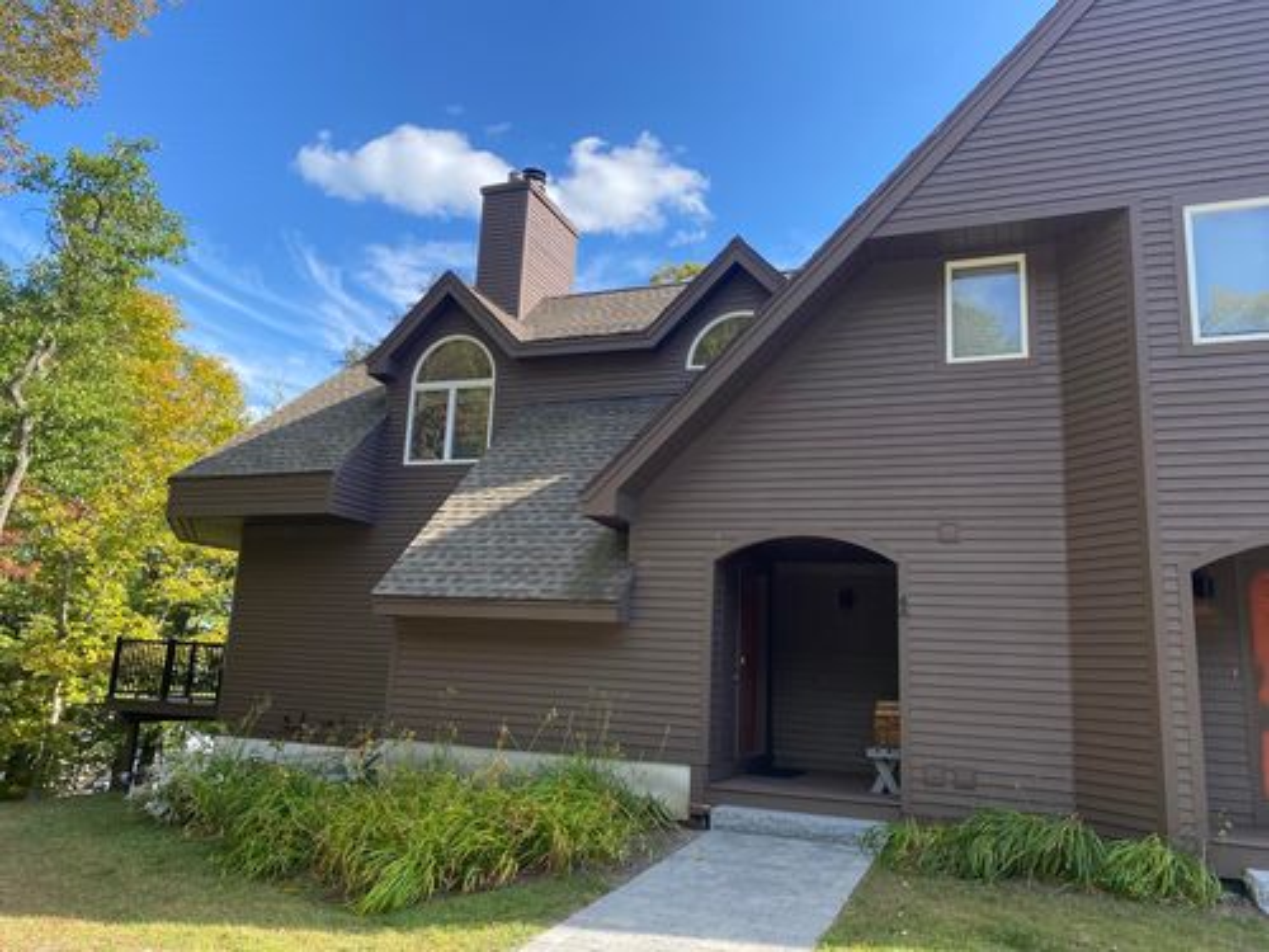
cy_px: 476
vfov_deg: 53.1
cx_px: 634
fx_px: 953
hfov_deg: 67.3
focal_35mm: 26
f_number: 1.8
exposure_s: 1/965
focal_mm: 4.25
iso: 32
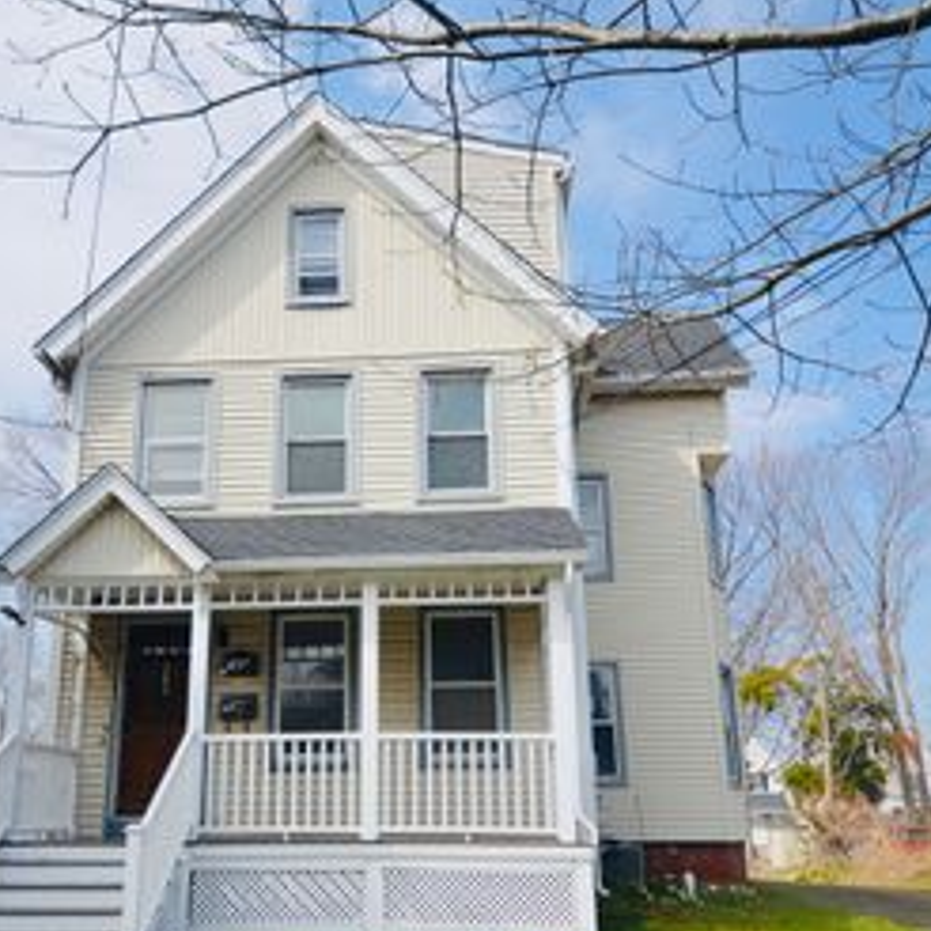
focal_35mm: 31
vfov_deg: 52.0
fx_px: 943
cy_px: 575
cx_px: 382
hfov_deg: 52.2
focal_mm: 12
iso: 100
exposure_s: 1/1000
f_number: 16
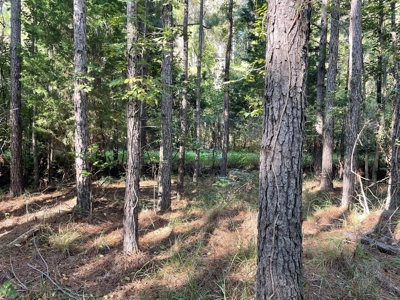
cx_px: 200
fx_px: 300
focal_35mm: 26
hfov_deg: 67.3
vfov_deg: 53.1
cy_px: 150
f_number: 1.6
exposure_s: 1/121
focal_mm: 4.2
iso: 80
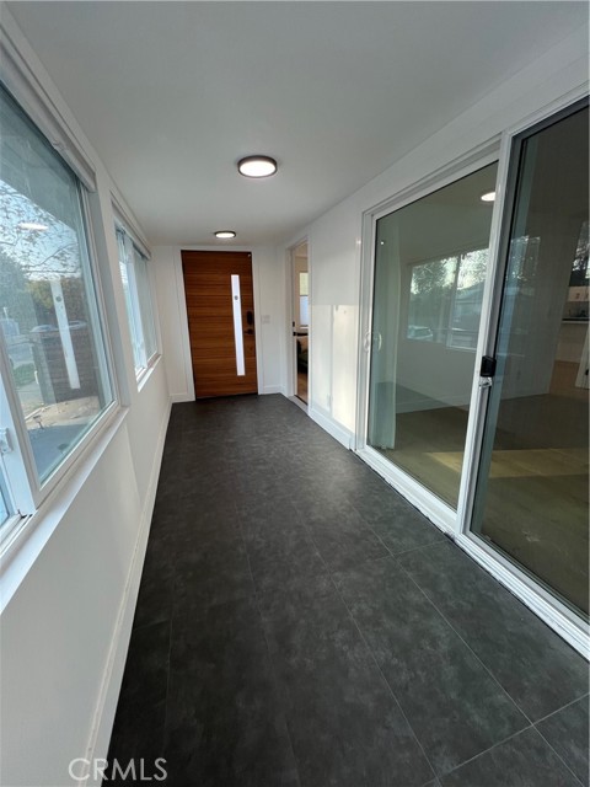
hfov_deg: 89.9
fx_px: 295
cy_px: 394
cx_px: 295
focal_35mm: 13
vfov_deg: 106.2
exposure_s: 1/120
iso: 64
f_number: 1.8
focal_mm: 1.57
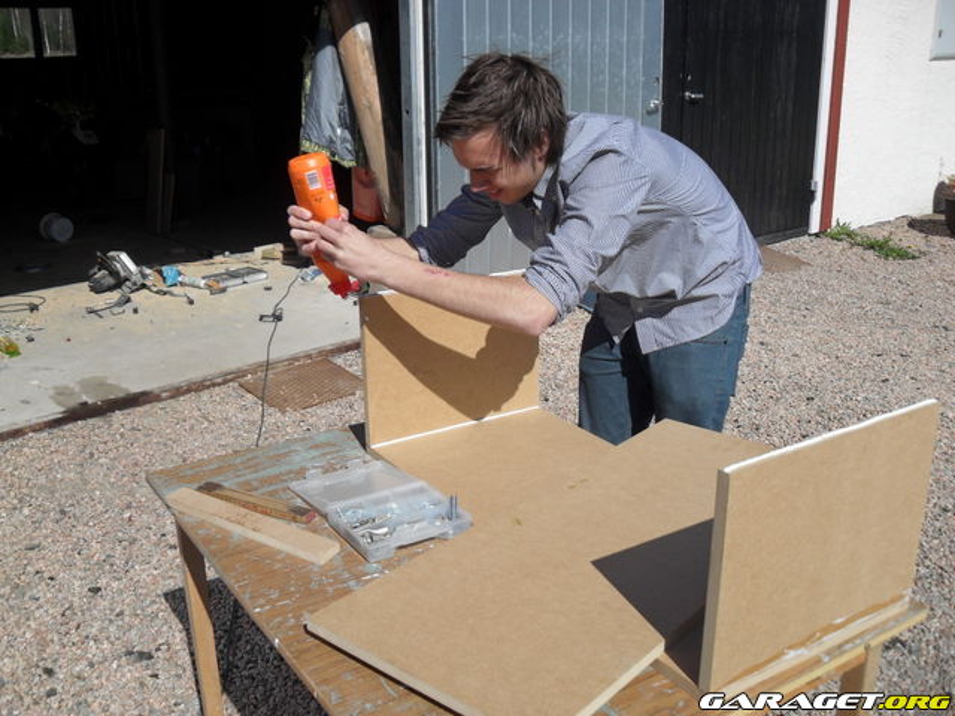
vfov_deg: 40.7
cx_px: 478
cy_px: 358
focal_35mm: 35
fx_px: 966
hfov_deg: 52.6
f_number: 8.9
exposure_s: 1/180
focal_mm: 6.2
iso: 100
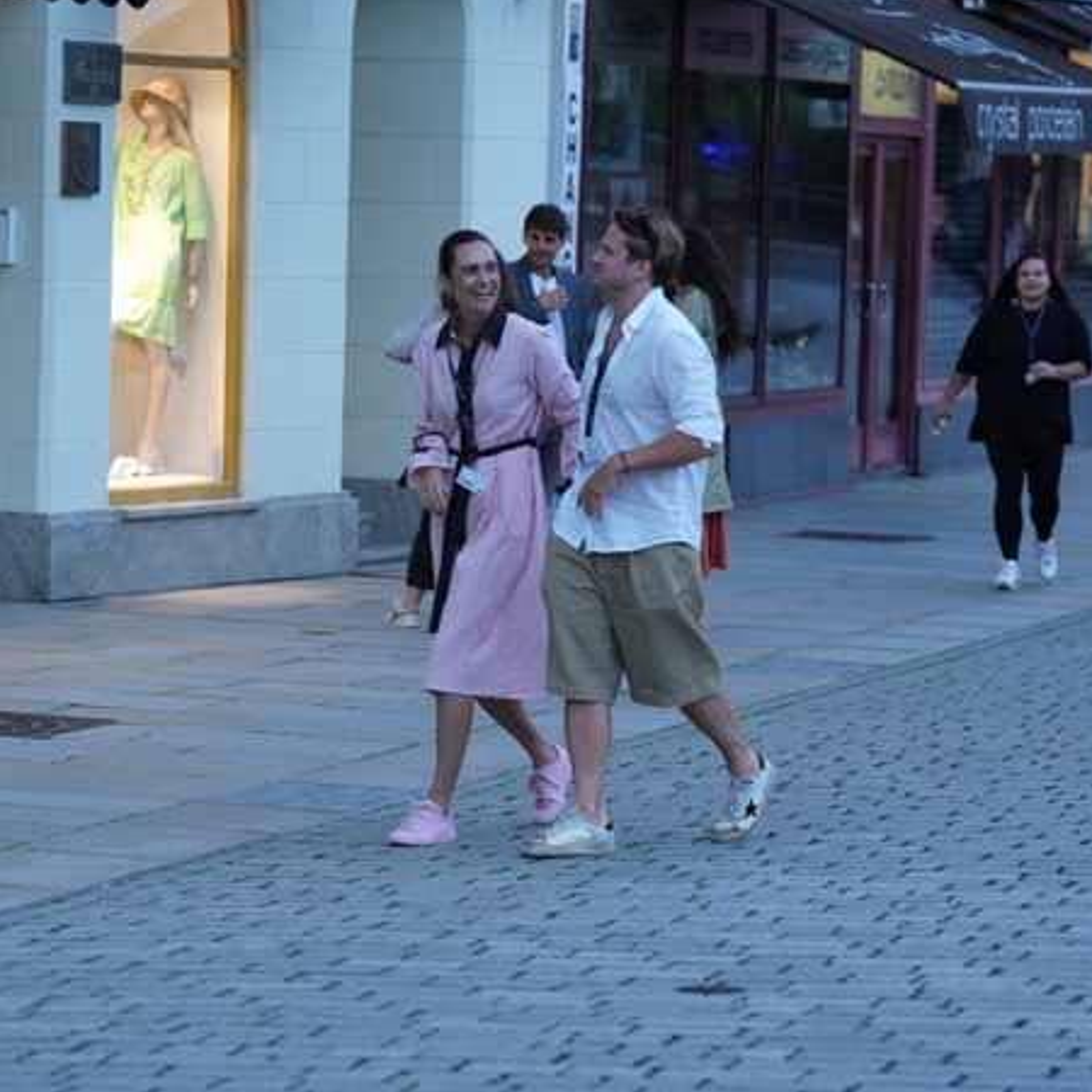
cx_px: 519
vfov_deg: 9.7
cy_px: 546
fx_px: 6424
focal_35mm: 180
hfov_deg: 9.7
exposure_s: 1/160
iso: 1600
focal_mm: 138
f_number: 3.5
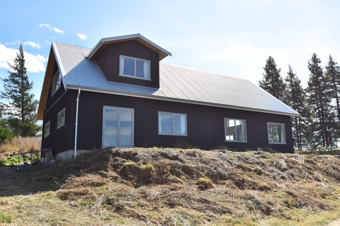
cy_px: 113
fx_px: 297
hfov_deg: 59.5
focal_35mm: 32
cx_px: 170
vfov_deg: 41.7
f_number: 10
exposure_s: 1/400
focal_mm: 21
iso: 200
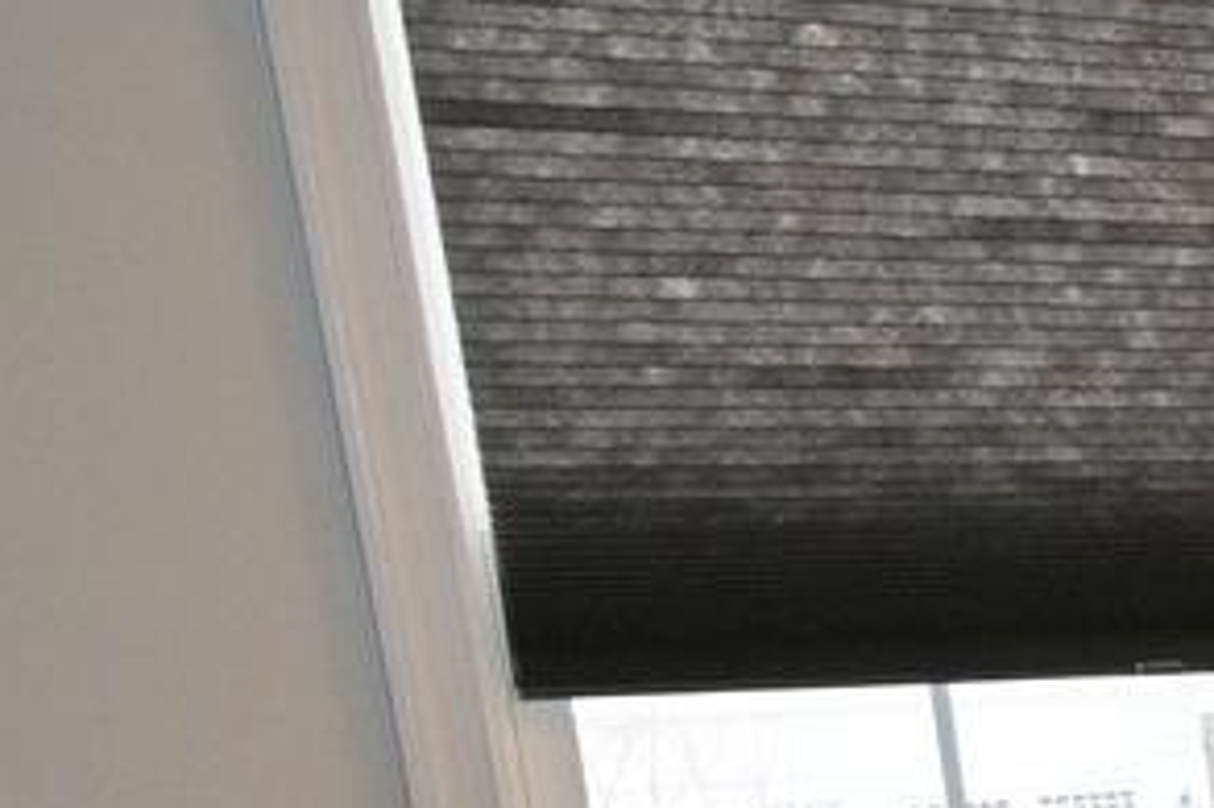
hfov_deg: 12.4
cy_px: 1065
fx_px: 3303
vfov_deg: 13.4
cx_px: 3369
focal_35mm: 98
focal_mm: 14
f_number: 4
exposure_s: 1/200
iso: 560
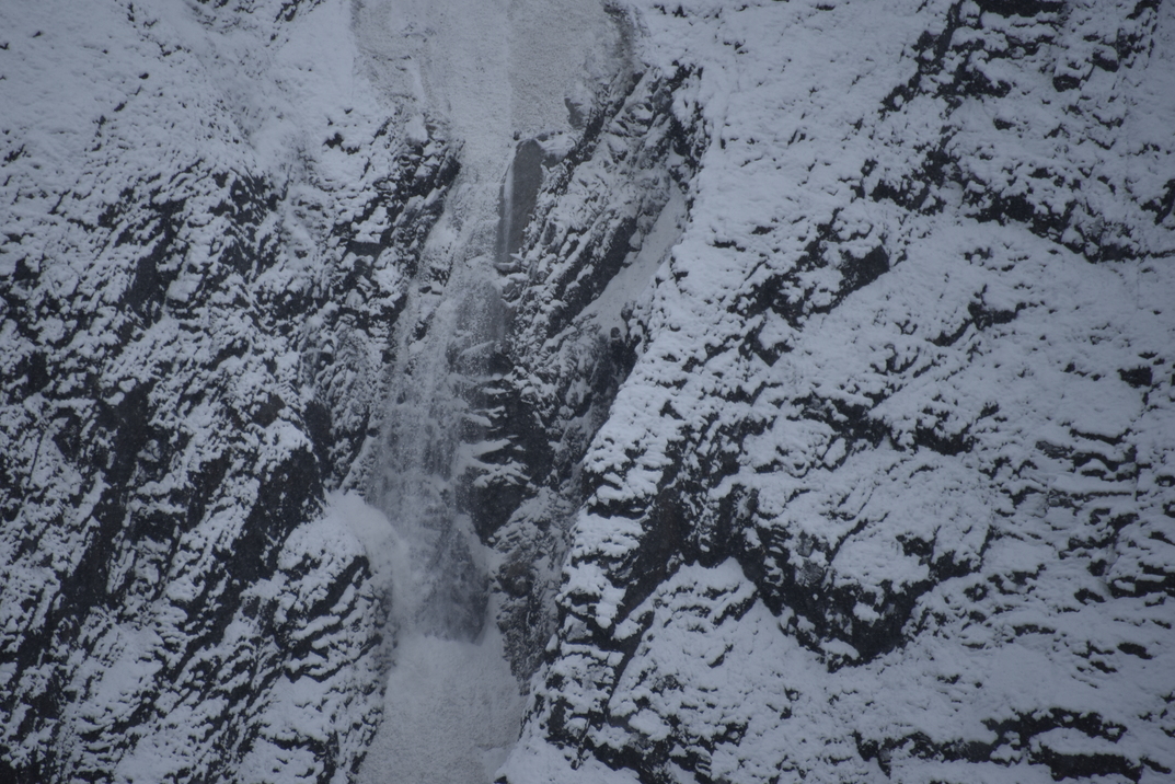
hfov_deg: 5.8
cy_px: 351
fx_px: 11687
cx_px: 477
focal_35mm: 358
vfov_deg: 3.8
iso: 280
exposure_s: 1/640
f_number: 5.6
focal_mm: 300
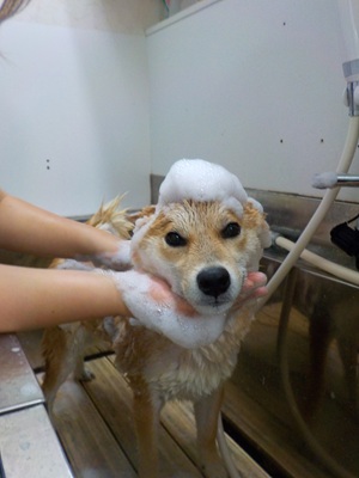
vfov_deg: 60.0
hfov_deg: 46.8
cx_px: 180
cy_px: 239
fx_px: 415
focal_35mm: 30
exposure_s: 1/30
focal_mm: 4.1
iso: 280
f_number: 3.3
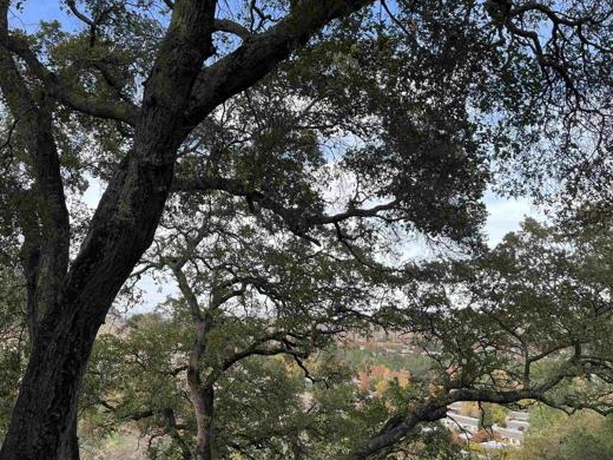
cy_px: 229
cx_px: 284
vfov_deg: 44.2
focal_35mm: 32
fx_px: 567
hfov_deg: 56.8
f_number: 1.6
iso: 50
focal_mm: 5.1
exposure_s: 1/672
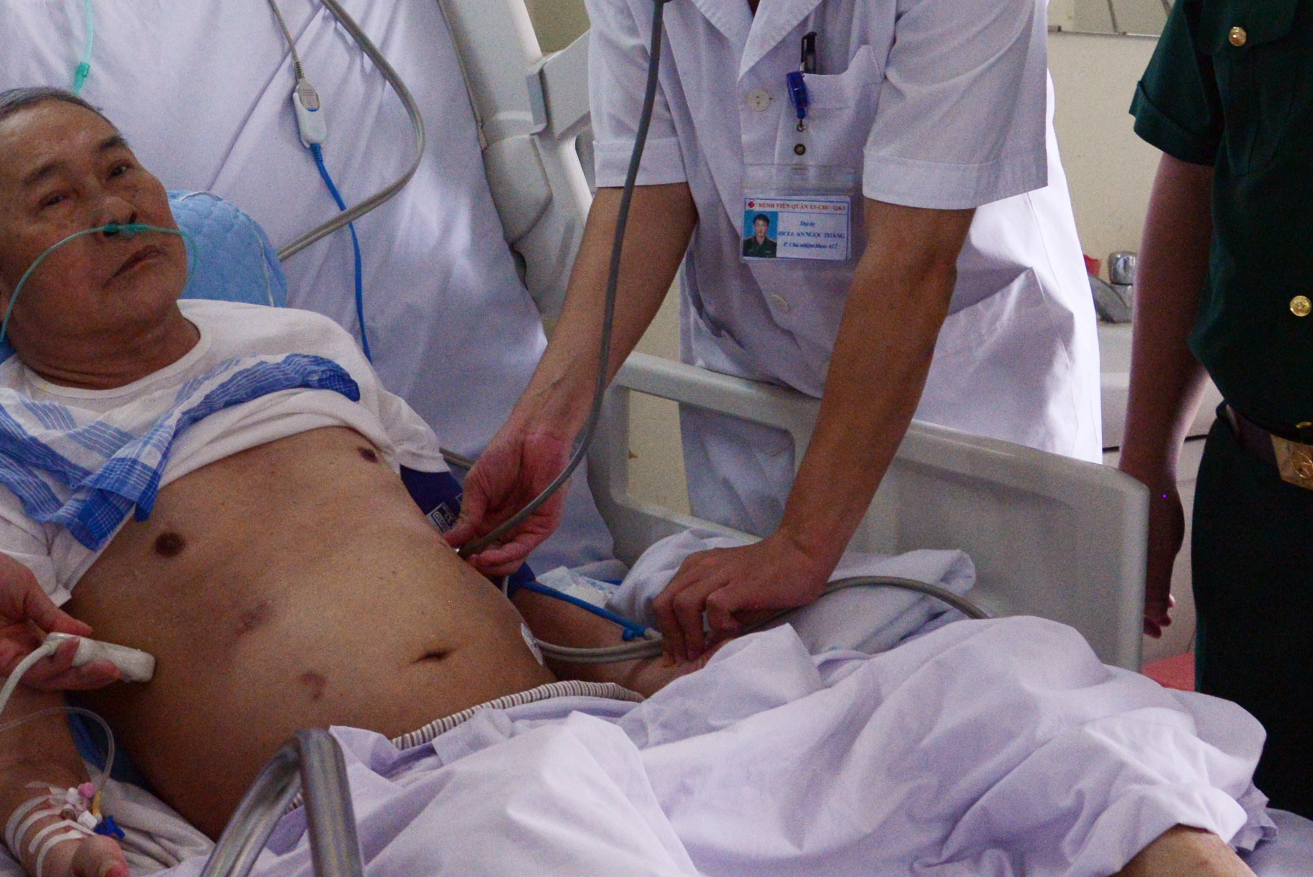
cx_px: 322
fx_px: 2554
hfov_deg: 28.4
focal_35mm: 70
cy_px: 123
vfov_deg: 19.2
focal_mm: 29
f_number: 6.3
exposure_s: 1/160
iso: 2500
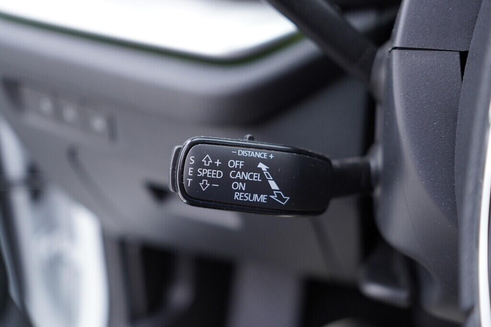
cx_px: 246
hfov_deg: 53.1
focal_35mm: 36
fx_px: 491
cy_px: 164
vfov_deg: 36.9
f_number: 2.8
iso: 320
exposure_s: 1/40
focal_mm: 24
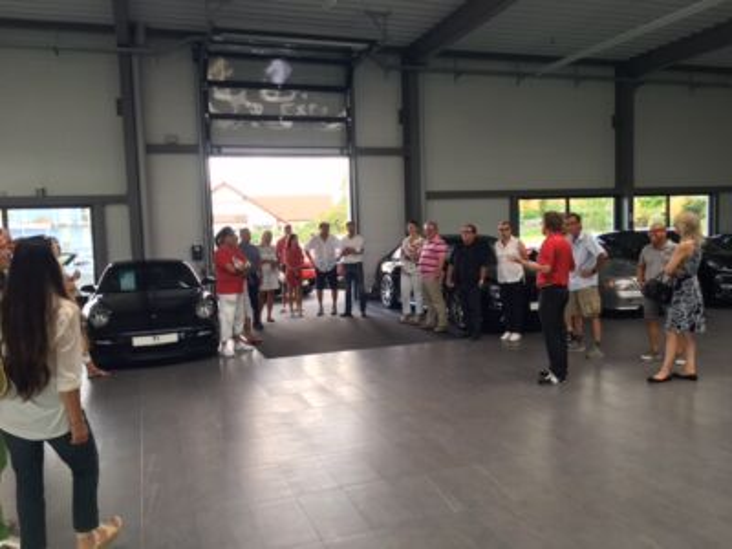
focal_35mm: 29
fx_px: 613
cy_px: 274
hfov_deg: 61.7
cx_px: 366
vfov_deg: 48.2
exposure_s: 1/50
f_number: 2.2
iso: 25
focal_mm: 4.15
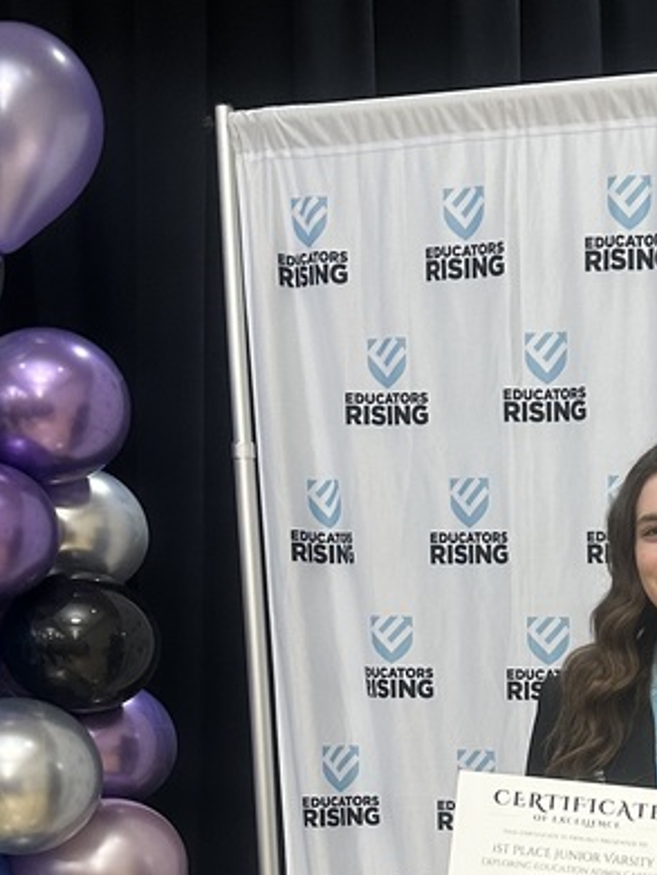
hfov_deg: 22.0
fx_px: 1593
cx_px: 735
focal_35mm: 63
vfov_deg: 29.3
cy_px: 810
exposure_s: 1/60
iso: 250
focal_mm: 6.86
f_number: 1.78
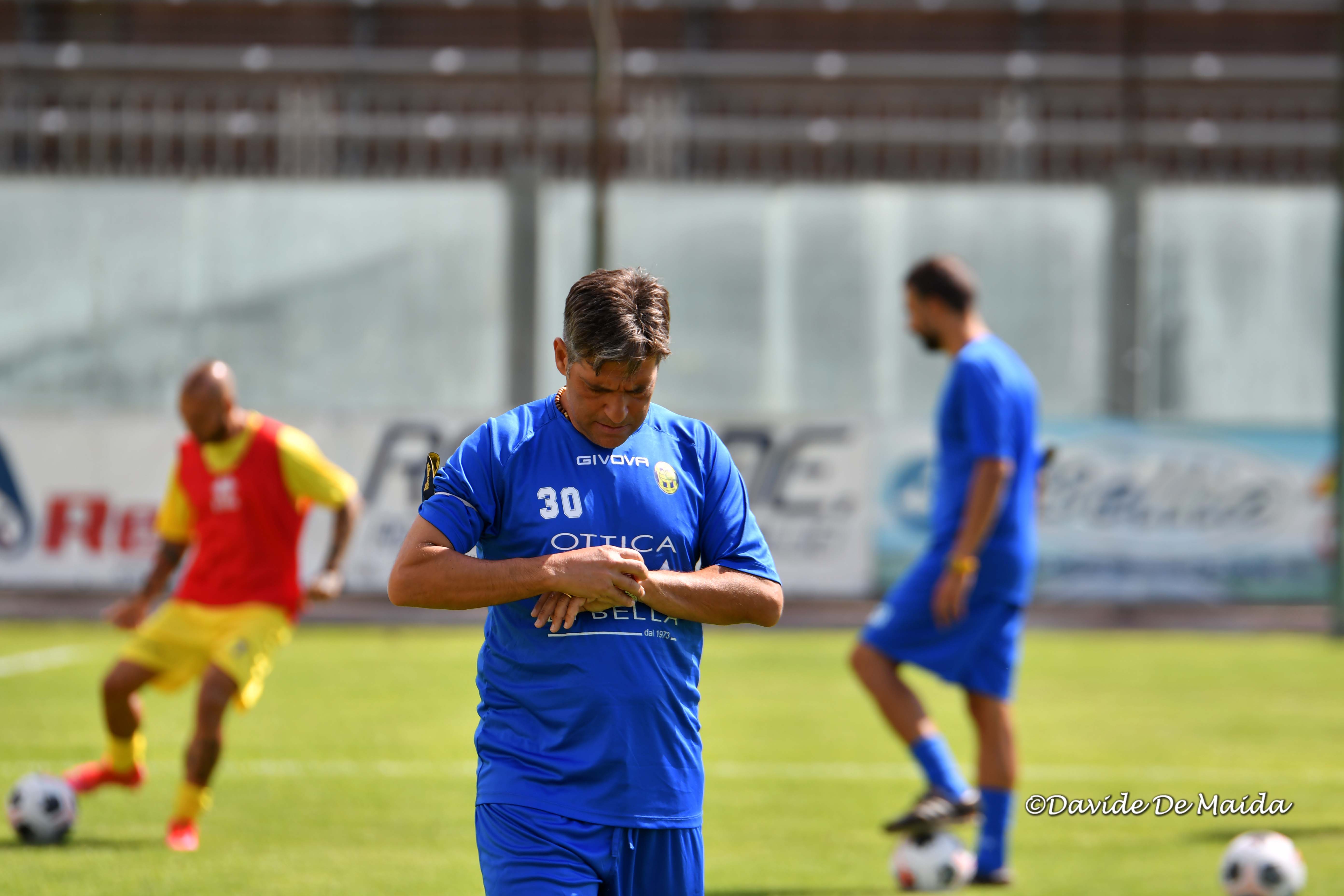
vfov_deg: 4.6
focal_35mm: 300
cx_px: 672
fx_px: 11199
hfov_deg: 6.9
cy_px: 448
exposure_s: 1/1250
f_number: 3.5
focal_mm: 200
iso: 100
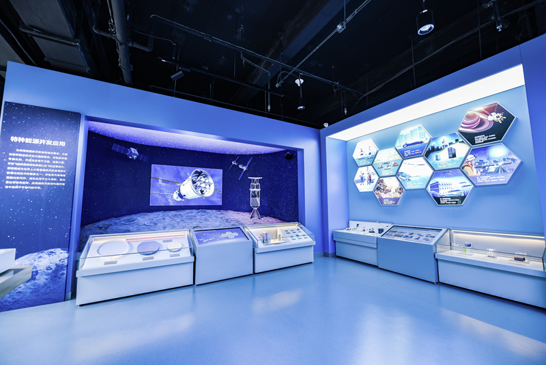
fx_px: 212
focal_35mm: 14
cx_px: 273
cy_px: 182
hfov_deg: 104.2
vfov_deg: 81.3
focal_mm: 14
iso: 100
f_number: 2.8
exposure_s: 1/40
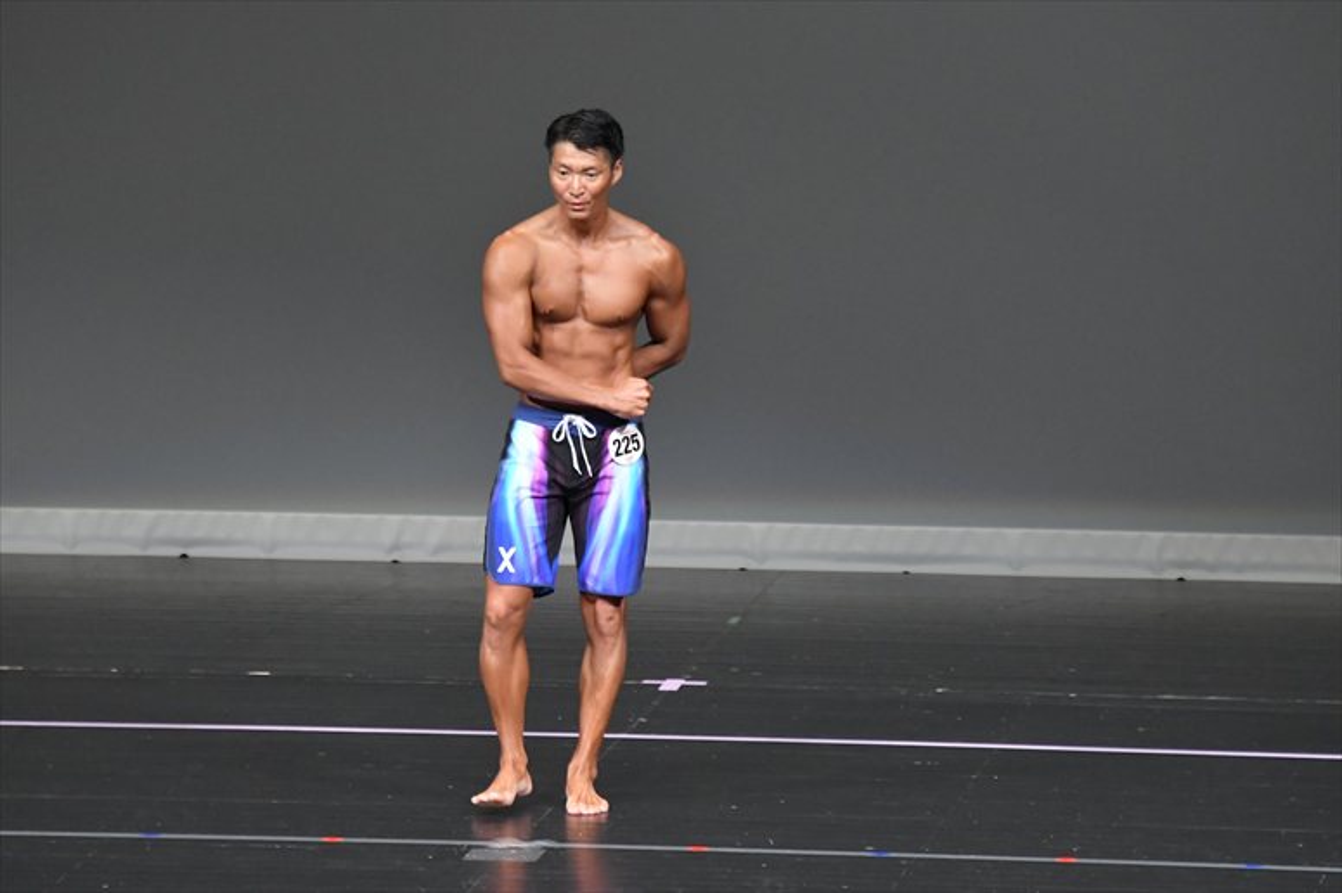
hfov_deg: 6.5
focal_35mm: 315
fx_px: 11737
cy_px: 446
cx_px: 671
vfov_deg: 4.4
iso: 5000
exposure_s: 1/400
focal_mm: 210
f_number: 5.6
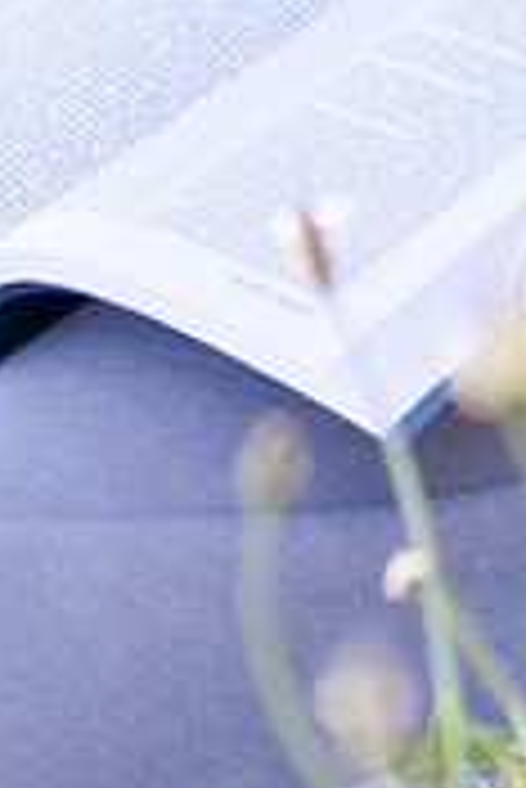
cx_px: 1081
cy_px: -1337
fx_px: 26110
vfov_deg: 1.7
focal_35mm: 1194
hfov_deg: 1.2
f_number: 4.5
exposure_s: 1/250
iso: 320
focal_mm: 105
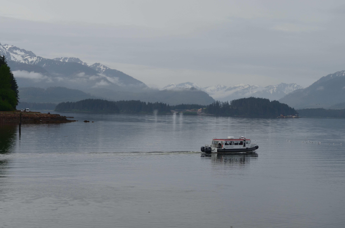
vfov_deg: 16.5
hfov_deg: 24.7
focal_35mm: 82
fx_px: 789
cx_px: 172
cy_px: 114
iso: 140
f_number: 11
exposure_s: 1/125
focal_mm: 55
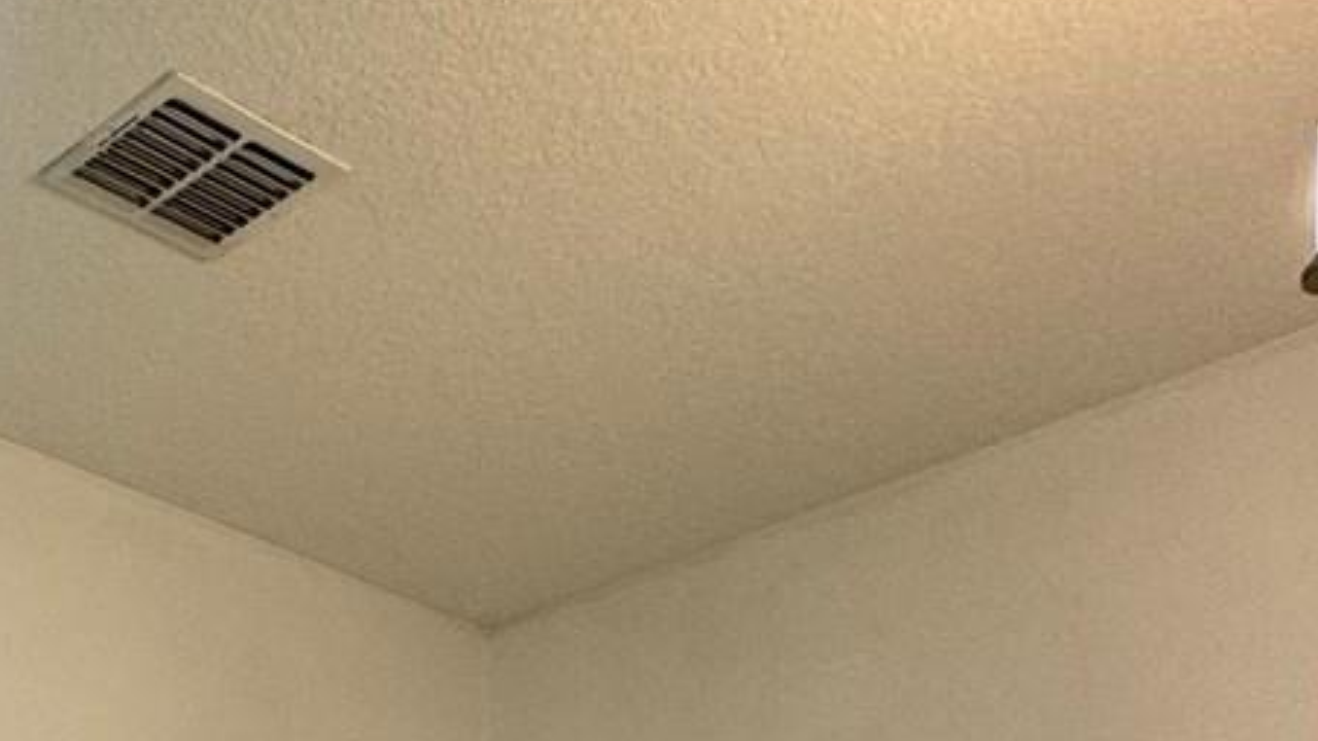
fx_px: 1887
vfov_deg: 16.8
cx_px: -499
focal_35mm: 54
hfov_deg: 29.1
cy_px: 1473
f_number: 2.2
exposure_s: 1/120
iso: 100
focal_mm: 2.22
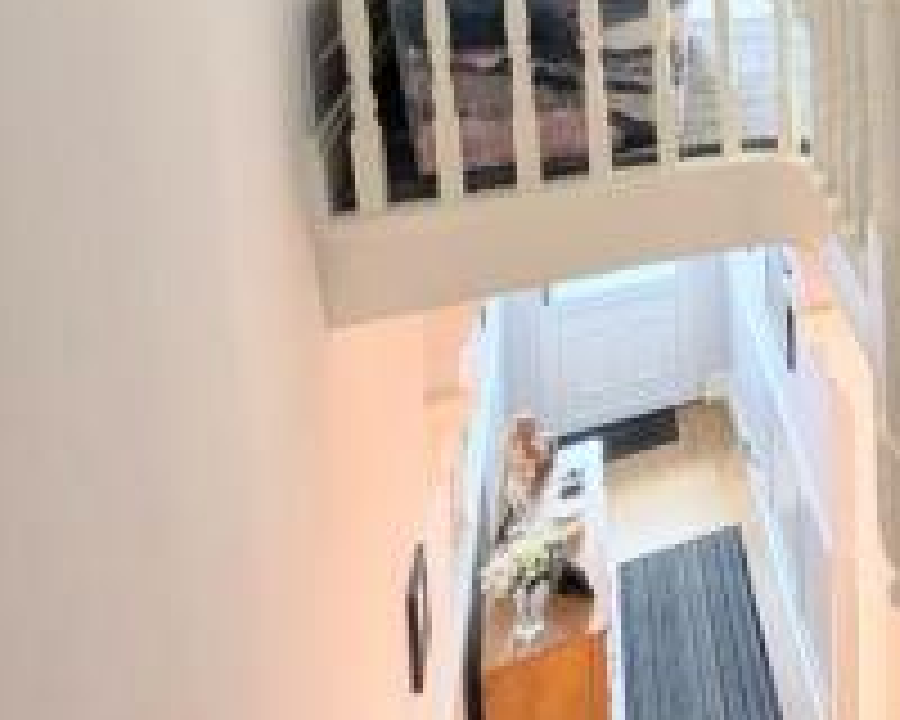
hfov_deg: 33.8
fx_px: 906
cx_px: 1224
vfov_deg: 36.4
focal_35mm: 34
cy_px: -79
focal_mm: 2.02
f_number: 1.7
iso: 190
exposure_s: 1/39.7
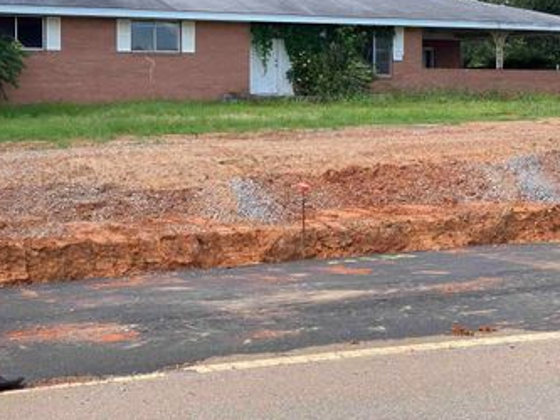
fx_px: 1262
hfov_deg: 25.0
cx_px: 227
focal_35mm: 78
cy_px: 108
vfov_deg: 18.8
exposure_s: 1/639
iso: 20
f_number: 2
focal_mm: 6
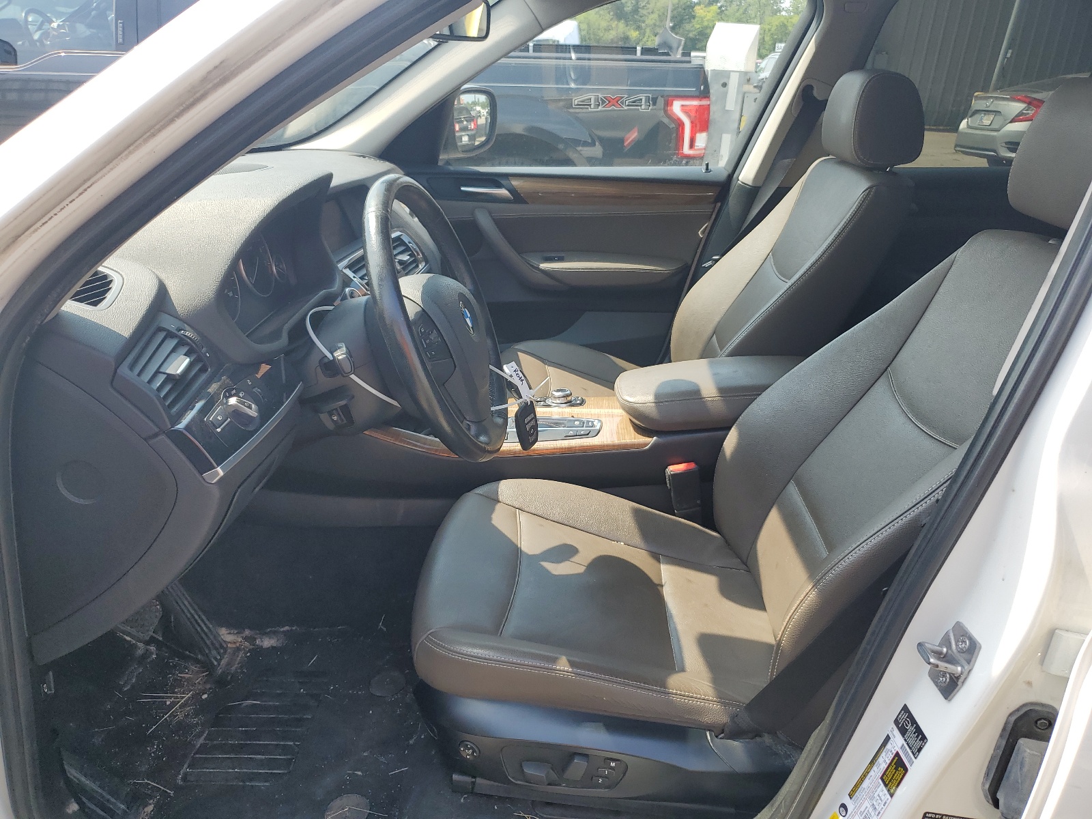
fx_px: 820
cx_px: 546
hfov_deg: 67.3
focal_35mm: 26
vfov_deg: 53.1
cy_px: 410
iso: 50
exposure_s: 1/714
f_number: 1.5
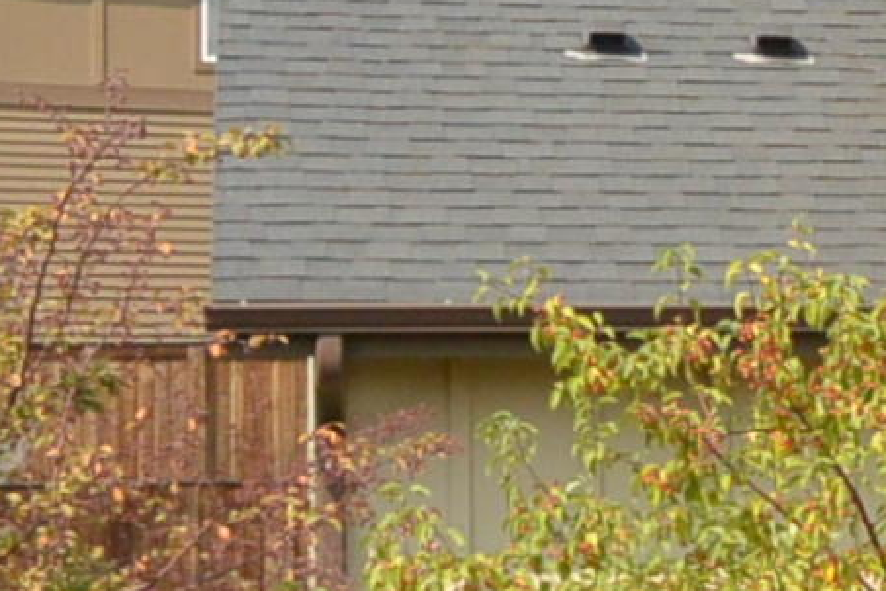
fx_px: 4725
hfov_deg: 9.6
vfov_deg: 7.1
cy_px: 429
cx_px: 2036
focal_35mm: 192
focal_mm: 11
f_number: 4.5
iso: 160
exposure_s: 1/1250
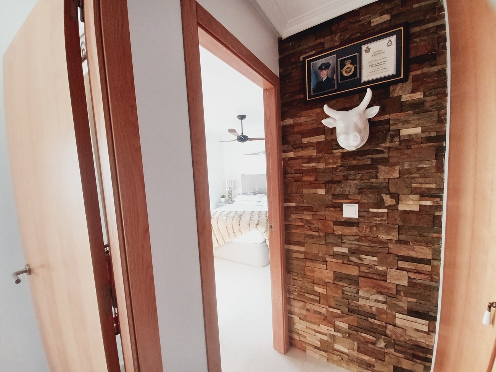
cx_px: 248
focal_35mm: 13
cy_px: 186
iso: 100
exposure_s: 1/100
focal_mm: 1.42
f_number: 2.2
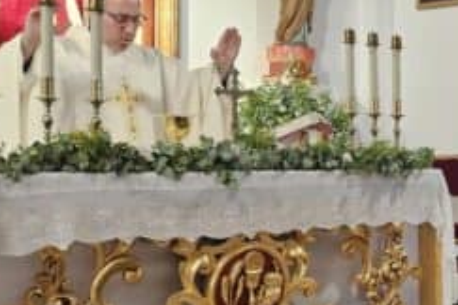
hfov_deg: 23.9
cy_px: 162
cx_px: 513
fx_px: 1005
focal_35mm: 79
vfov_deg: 17.3
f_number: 1.8
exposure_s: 1/100
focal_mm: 5
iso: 100
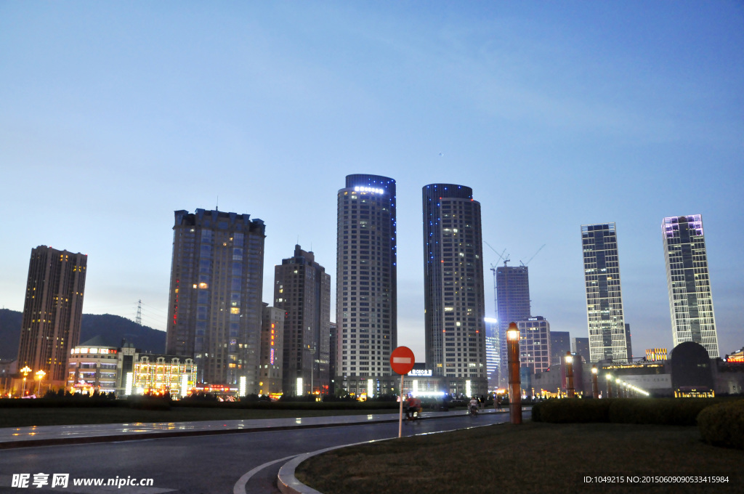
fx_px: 650
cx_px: 372
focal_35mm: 32
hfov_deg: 59.6
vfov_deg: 41.6
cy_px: 247
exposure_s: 1/10
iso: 1600
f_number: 5.6
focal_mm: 21
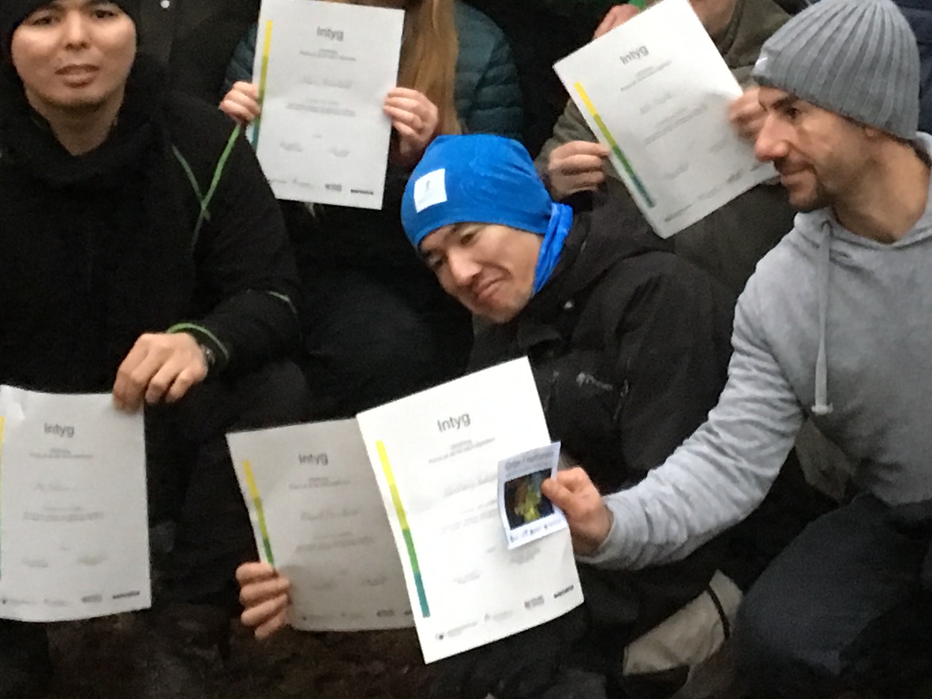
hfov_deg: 19.7
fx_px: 2666
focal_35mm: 99
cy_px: -20
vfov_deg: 14.7
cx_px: 702
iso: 250
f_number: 2.2
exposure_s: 1/17
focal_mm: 4.15
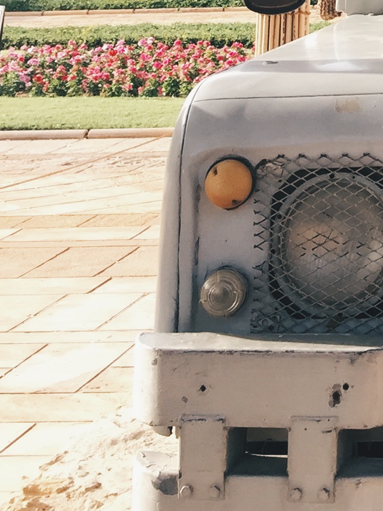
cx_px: 709
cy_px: -408
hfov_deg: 12.4
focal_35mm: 108
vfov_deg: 15.6
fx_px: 1593
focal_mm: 4.15
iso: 32
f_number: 2.2
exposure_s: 1/289
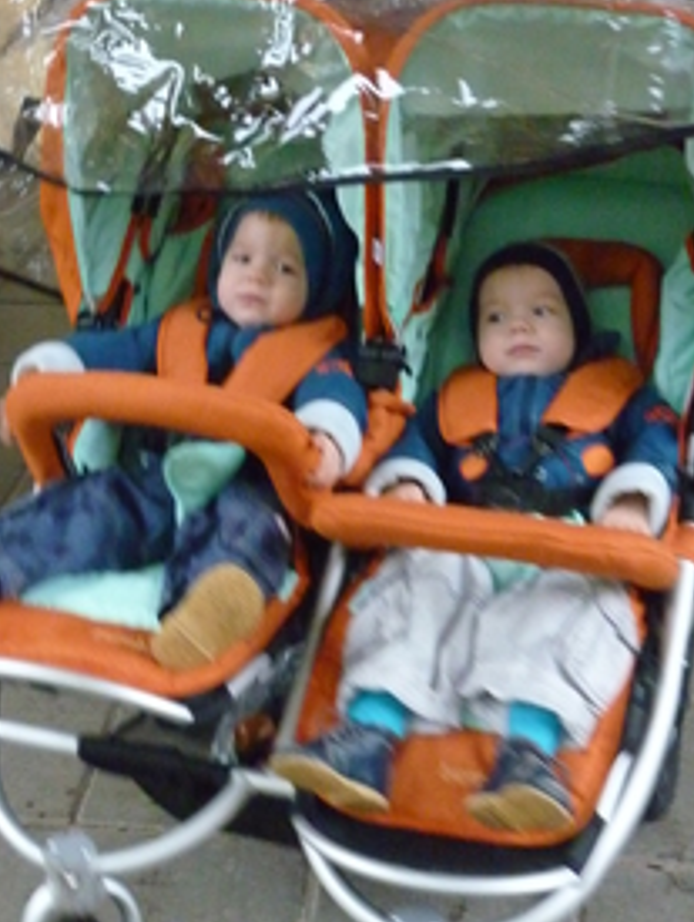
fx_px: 1440
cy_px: 516
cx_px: 332
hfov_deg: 27.1
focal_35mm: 54
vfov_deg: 35.5
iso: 800
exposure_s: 1/20
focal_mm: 5.5
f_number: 2.8
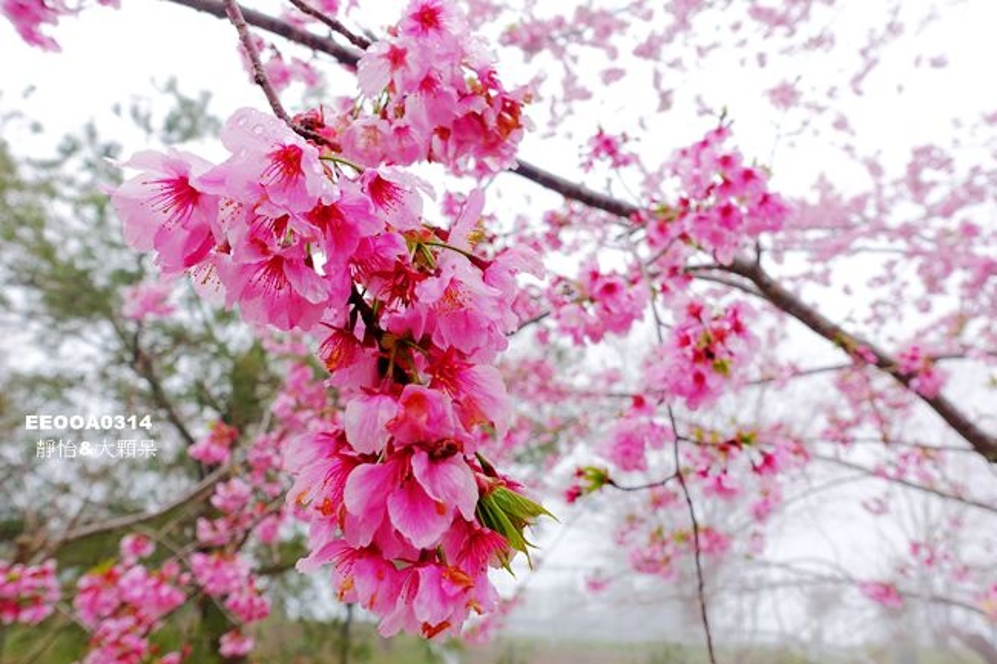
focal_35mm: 24
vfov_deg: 53.1
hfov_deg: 73.8
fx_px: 664
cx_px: 498
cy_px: 332
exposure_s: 1/640
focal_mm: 8.8
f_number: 4
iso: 125
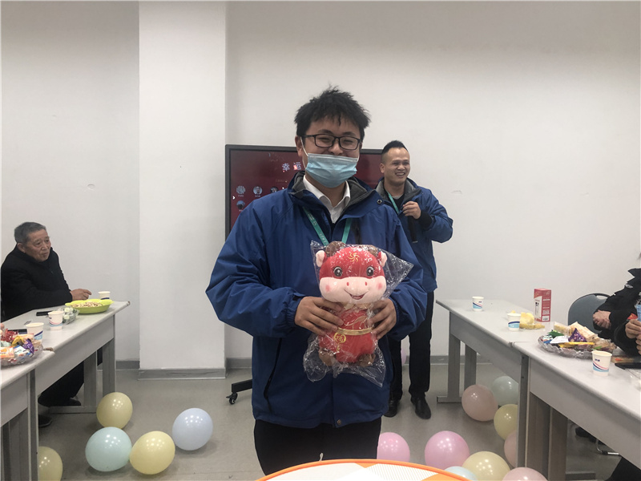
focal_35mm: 28
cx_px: 320
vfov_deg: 49.7
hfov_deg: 63.4
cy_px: 240
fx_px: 518
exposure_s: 1/17
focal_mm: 3.99
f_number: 1.8
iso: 40
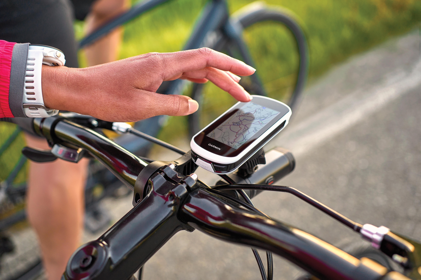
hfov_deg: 54.4
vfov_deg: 37.9
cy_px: 140
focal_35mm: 35
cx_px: 210
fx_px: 409
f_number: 3.2
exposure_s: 1/200
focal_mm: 35
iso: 250
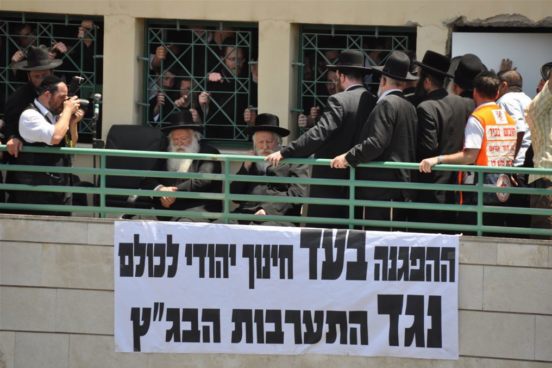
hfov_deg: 6.8
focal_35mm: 302
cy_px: 184
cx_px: 278
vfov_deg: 4.5
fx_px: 4630
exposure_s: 1/500
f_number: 5.6
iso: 250
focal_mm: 200
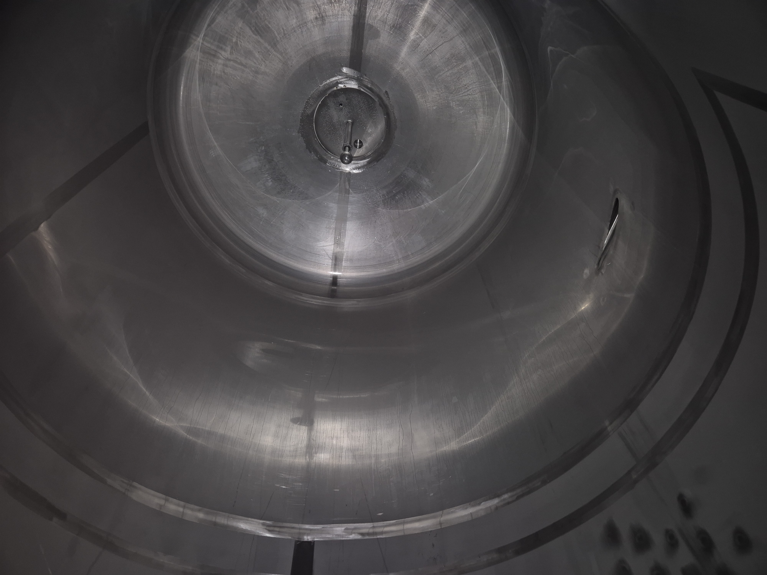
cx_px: 384
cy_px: 288
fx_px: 510
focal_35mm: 23
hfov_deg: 73.9
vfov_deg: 58.9
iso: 125
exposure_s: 1/15
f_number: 1.8
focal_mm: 5.4
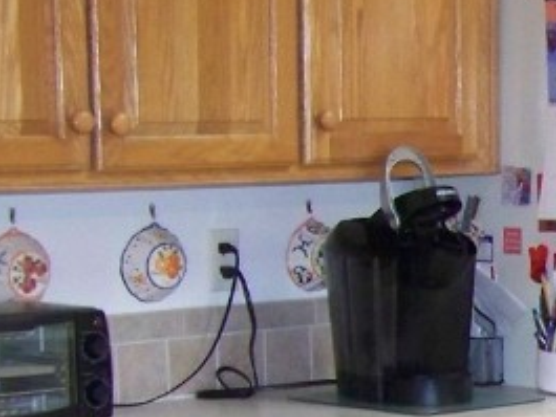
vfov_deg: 10.4
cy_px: 591
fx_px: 2234
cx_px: 927
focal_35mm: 139
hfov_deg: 13.1
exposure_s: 1/30
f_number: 2.8
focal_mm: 5.85
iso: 250
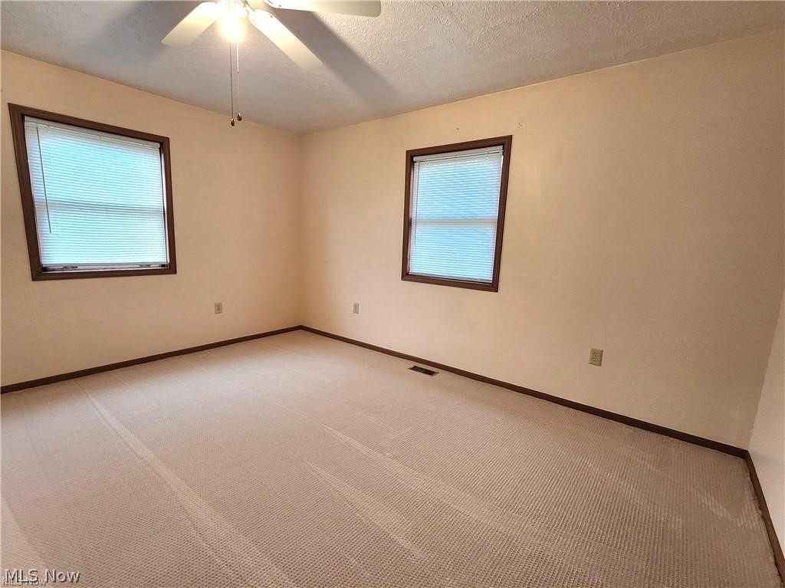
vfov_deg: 89.9
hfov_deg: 106.2
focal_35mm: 13
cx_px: 392
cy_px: 294
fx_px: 295
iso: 400
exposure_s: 1/60.2
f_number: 2.2
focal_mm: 2.2
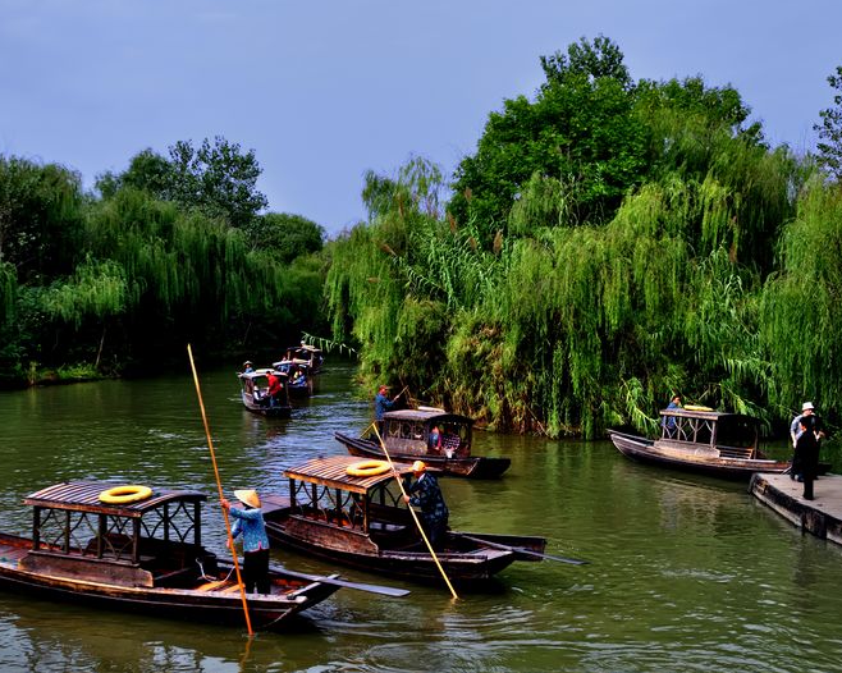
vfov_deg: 30.5
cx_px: 389
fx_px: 1235
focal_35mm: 50
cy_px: 336
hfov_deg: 37.6
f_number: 11
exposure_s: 1/40
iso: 200
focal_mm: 29
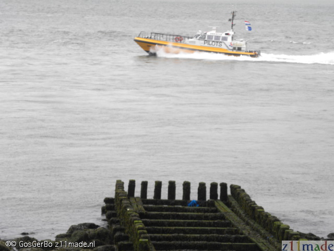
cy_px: 126
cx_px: 167
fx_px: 1389
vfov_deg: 10.3
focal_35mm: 144
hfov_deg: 13.7
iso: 64
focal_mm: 25.7
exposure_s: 1/140
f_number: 4.5
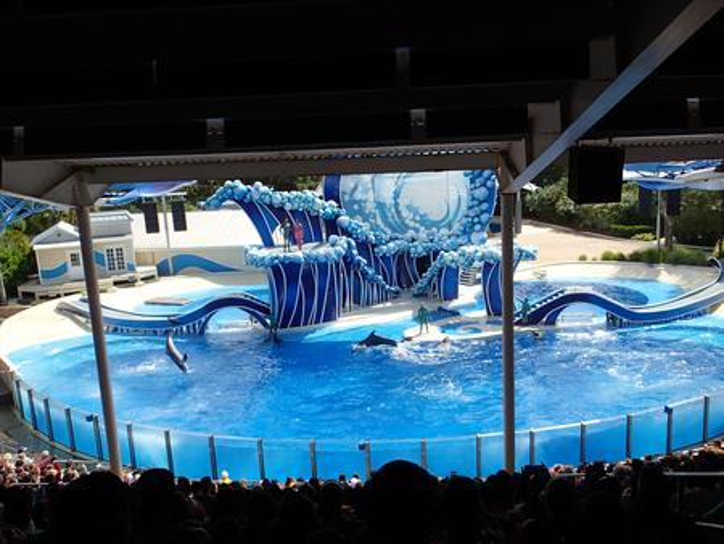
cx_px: 362
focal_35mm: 30
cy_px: 272
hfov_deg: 59.9
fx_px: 628
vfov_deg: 46.8
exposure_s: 1/2000
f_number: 3.2
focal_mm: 5.5
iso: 200
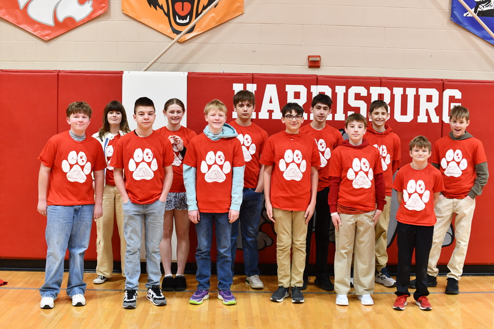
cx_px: 247
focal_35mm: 45
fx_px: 618
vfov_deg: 29.9
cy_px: 164
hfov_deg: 43.6
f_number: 2.8
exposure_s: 1/160
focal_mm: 30
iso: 800
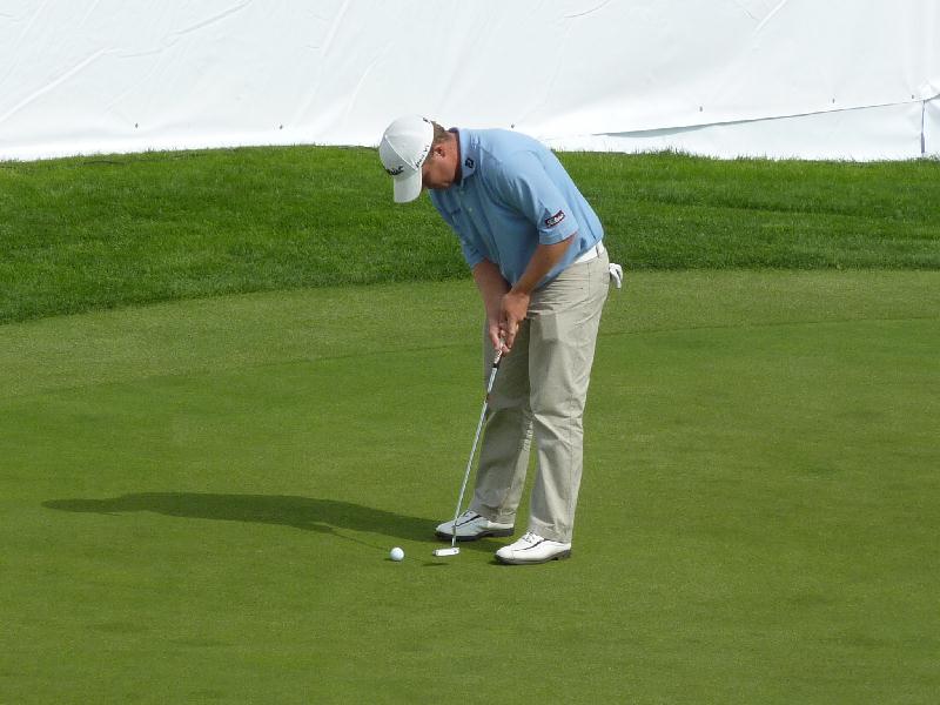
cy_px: 352
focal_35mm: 406
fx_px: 11025
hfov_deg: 4.9
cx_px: 470
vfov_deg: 3.7
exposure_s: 1/640
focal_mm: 37
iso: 80
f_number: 5.6
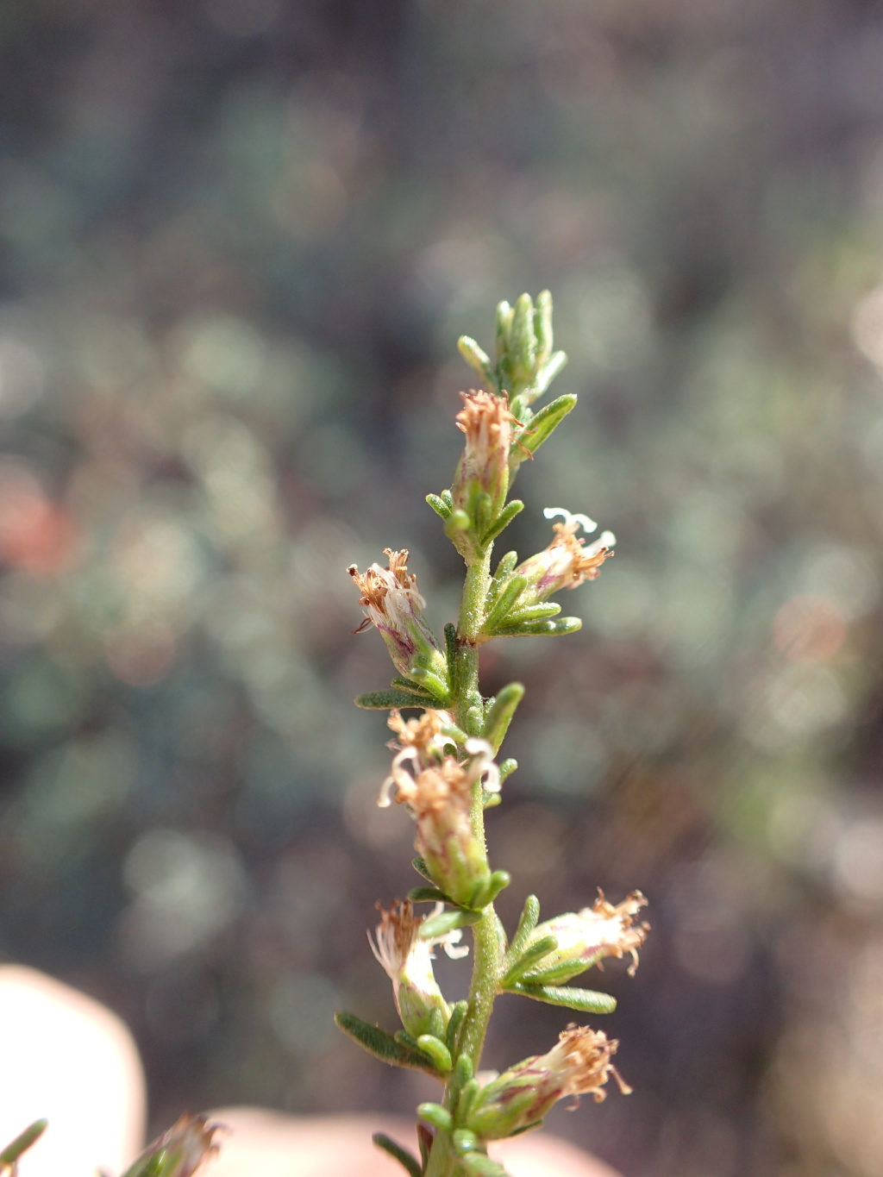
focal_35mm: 30
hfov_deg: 46.8
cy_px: 588
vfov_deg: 60.0
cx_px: 442
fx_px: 1020
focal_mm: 5.5
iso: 100
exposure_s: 1/200
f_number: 2.3
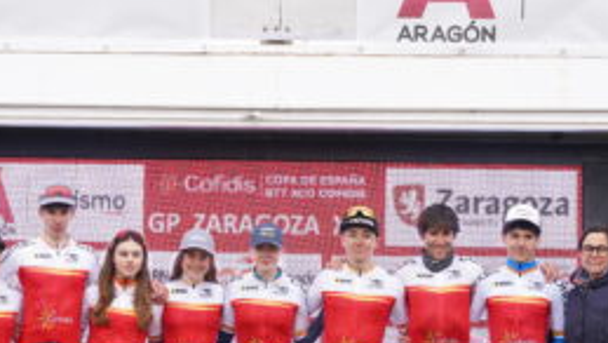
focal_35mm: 119
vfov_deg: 10.2
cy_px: 233
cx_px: 249
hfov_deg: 18.0
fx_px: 1919
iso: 400
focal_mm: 70
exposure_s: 1/160
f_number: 6.3
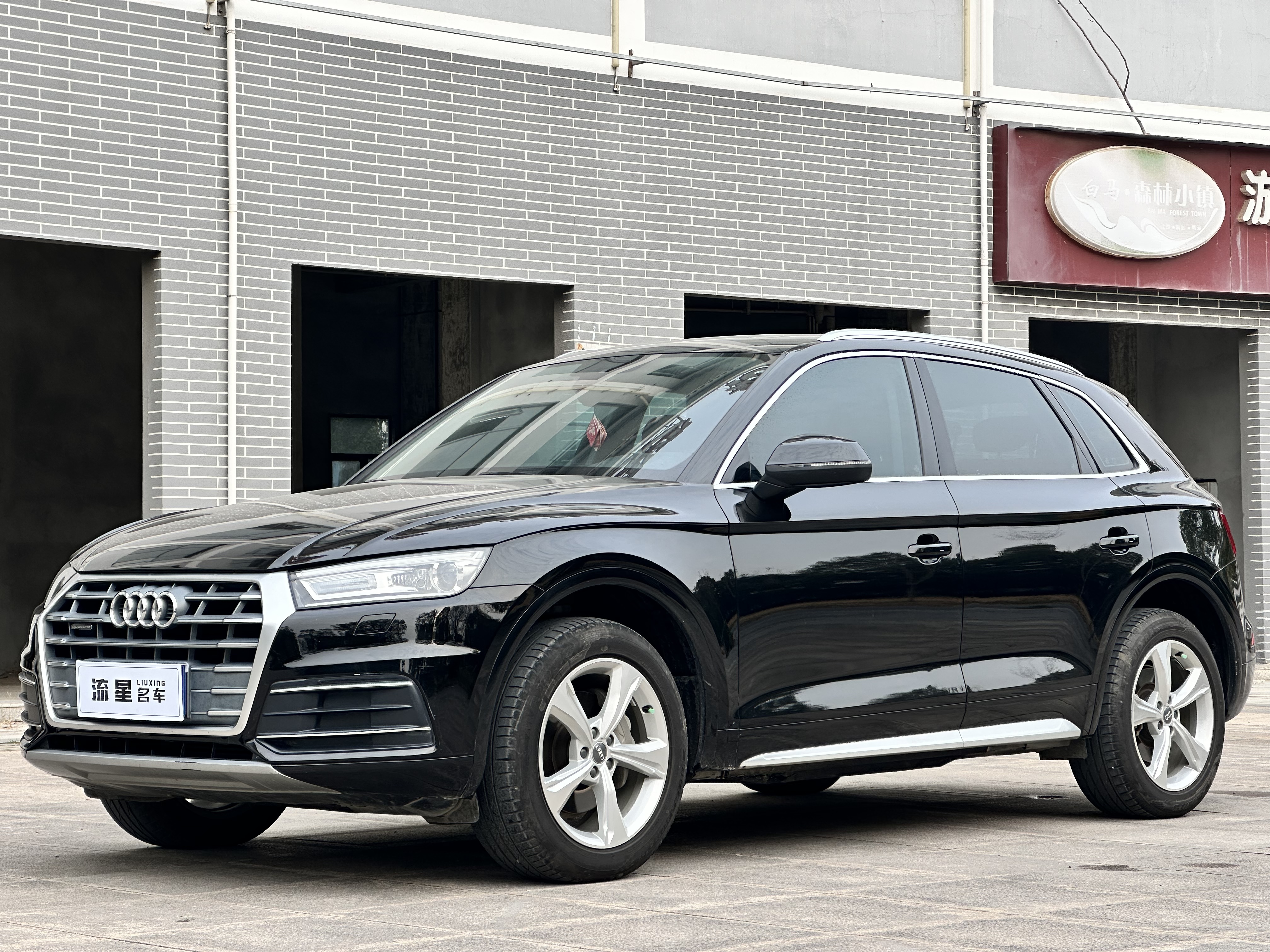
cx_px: 635
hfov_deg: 25.3
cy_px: 476
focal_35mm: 77
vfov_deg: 19.1
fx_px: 2825
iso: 32
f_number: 2.8
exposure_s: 1/185
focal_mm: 9
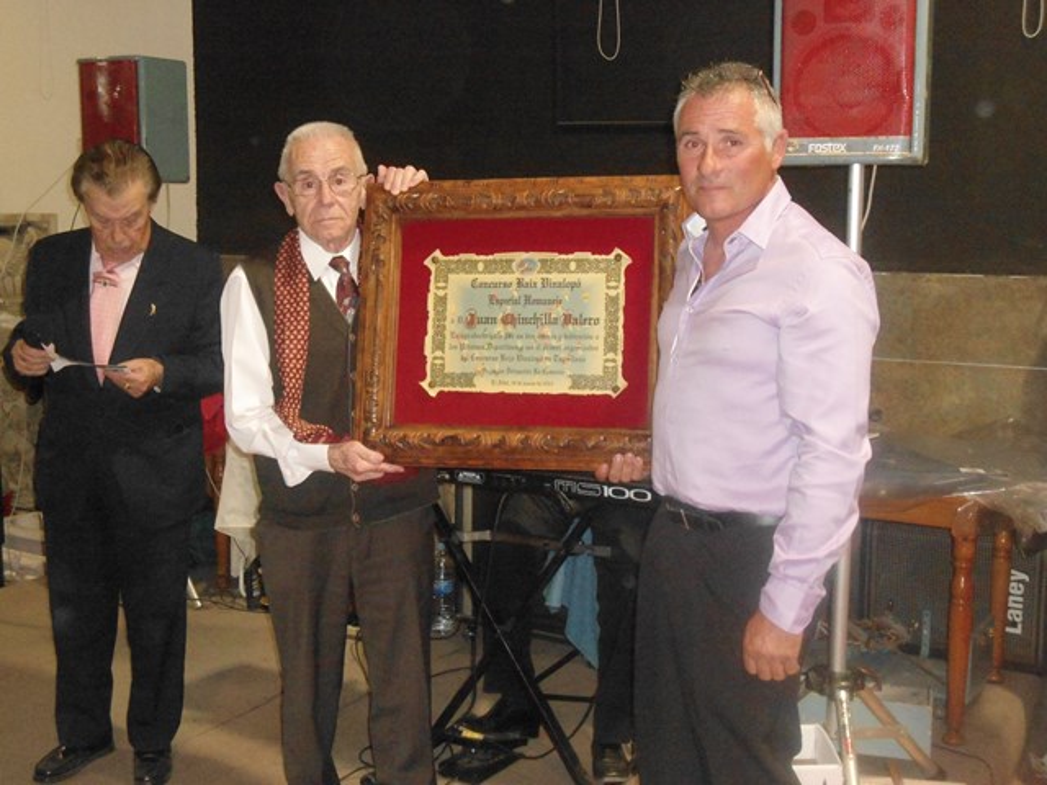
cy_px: 392
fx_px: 1331
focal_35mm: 44
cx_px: 524
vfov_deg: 32.9
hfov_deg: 42.9
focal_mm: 7.9
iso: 800
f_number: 3.5
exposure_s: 1/50
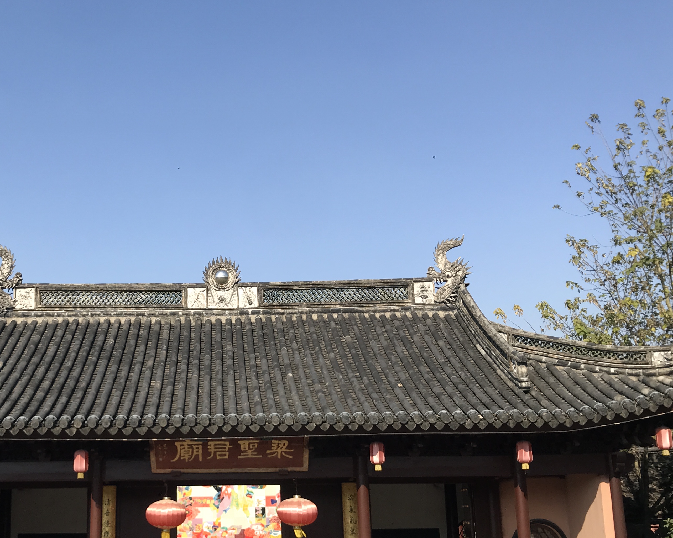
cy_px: 325
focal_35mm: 43
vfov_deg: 34.8
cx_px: 226
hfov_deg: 42.3
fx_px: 856
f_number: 1.8
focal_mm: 3.99
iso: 20
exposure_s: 1/1880
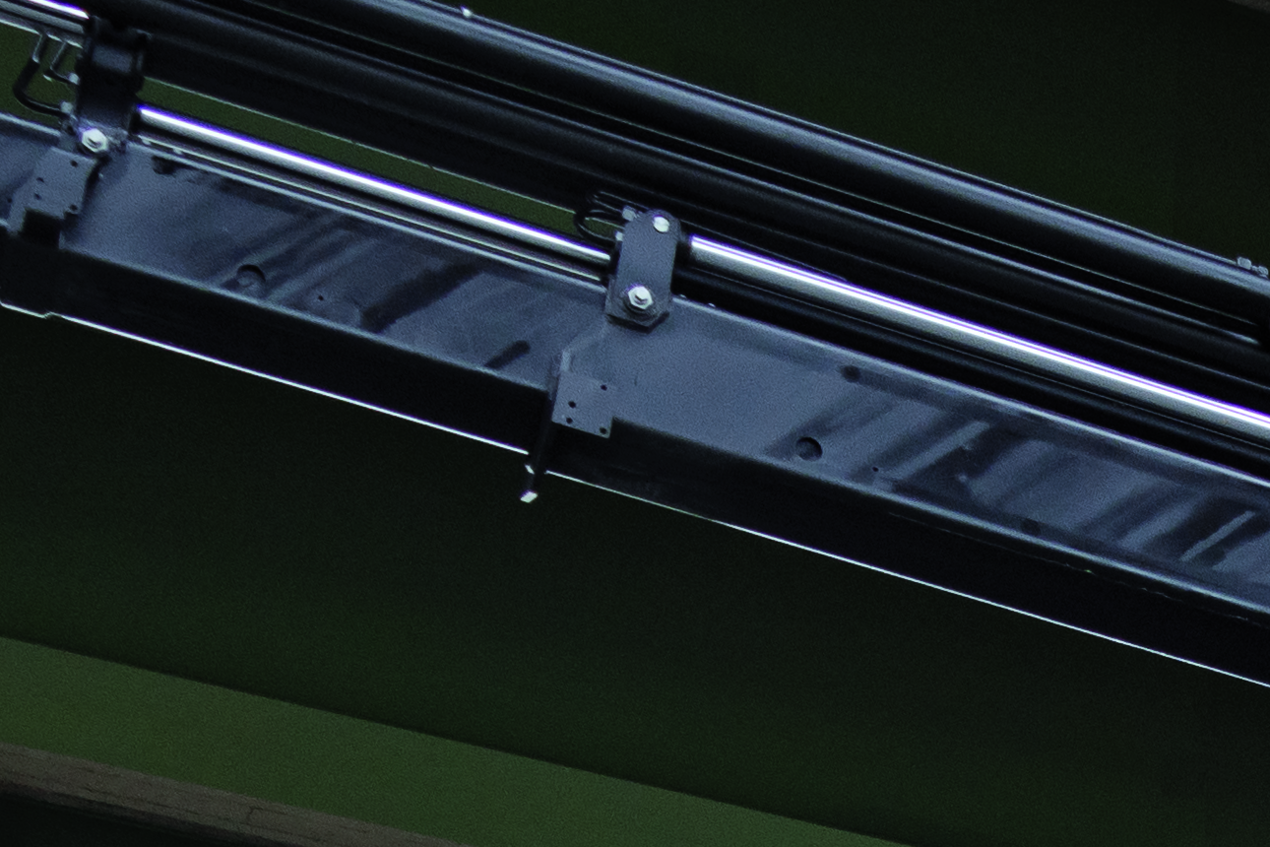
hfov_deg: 13.0
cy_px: 2191
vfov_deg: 8.3
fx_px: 5221
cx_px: 1962
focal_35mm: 148
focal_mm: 24
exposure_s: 1/200
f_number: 5.6
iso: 400
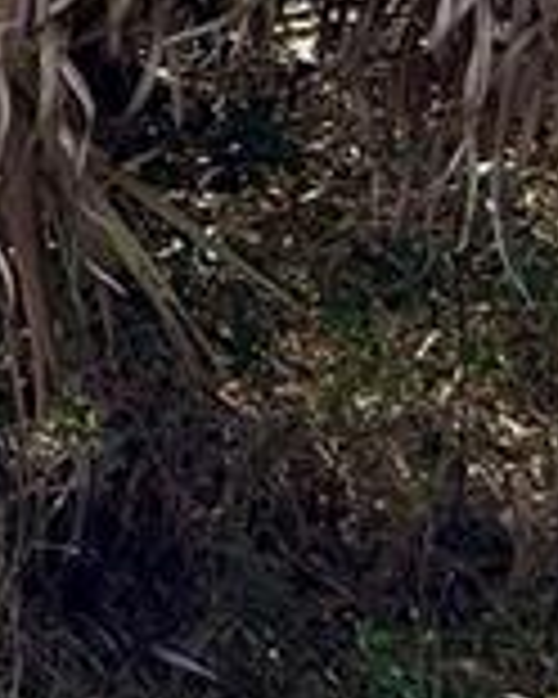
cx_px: -1264
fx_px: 1858
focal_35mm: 90
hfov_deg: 10.2
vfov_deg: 18.2
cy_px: -437
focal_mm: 2.22
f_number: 2.2
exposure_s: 1/1399
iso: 64
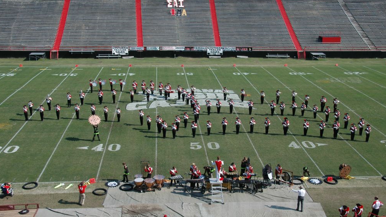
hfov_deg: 44.1
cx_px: 196
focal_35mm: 47
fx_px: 476
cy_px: 108
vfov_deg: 25.7
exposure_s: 1/320
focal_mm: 29
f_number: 9
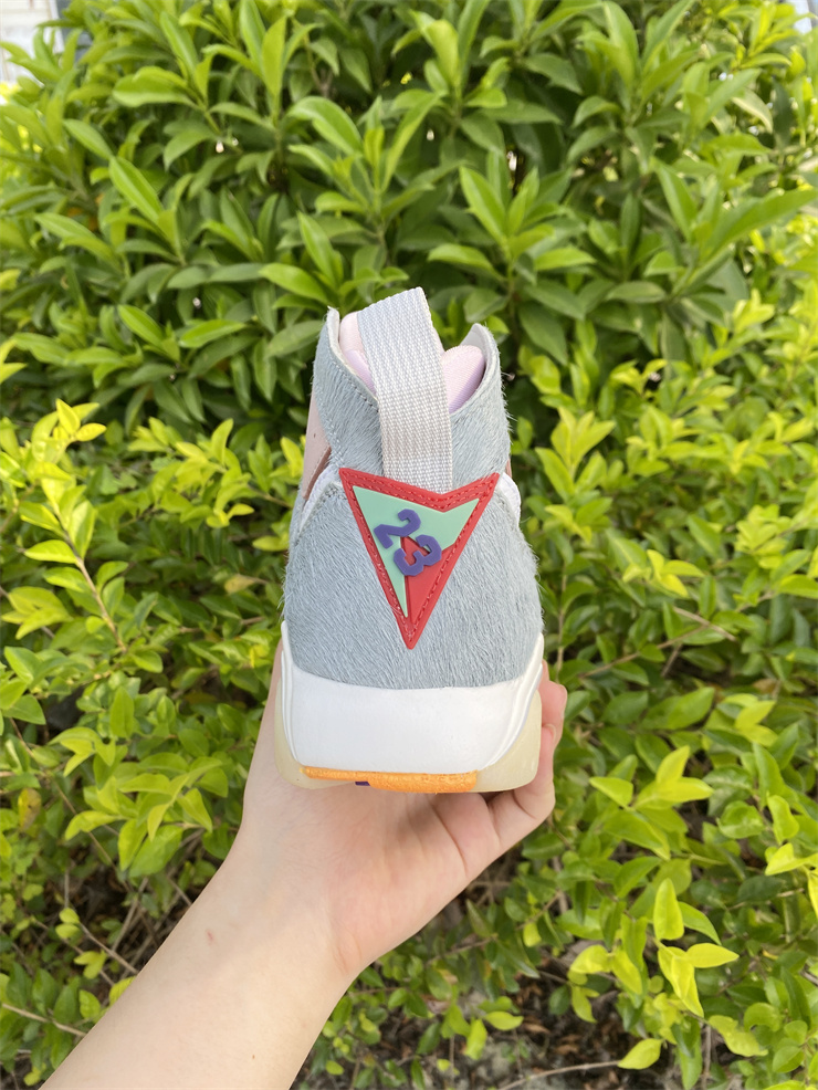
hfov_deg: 53.1
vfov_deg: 67.3
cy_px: 545
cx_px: 409
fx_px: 819
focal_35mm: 26
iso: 32
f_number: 1.8
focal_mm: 4.25
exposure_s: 1/208
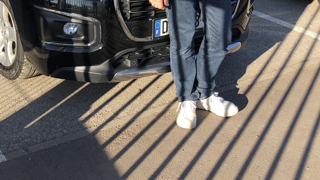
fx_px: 492
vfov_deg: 19.4
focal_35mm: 58
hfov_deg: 36.0
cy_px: -40
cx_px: 138
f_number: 1.8
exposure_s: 1/648
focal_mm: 3.99
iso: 20
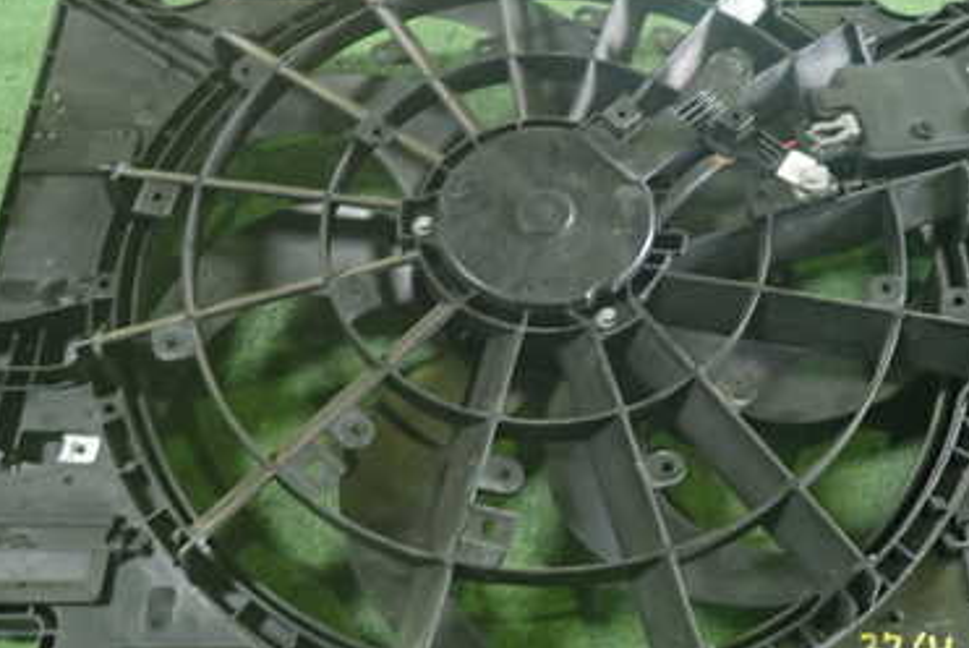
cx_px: 559
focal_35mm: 42
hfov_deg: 46.2
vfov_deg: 31.9
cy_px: 300
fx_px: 1131
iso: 500
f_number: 2
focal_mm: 4.5
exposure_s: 1/30
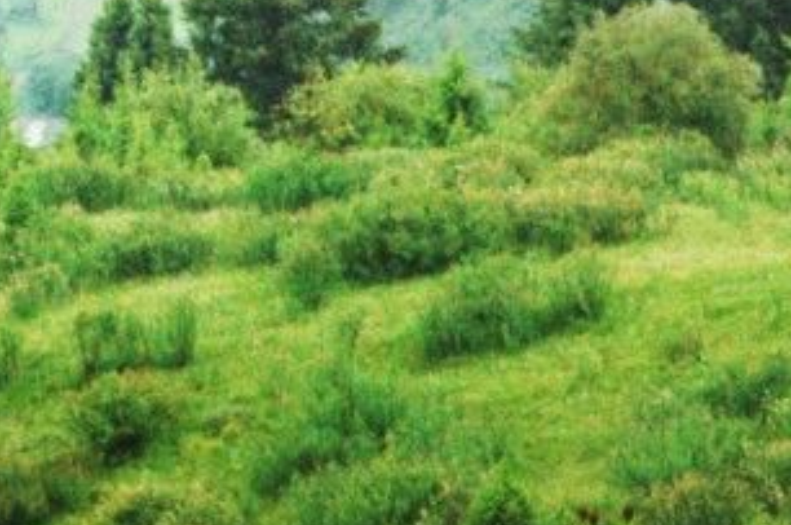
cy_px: 47
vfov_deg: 2.6
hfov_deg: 3.9
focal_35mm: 535
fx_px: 11737
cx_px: 41
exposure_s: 1/30
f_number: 20
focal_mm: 78
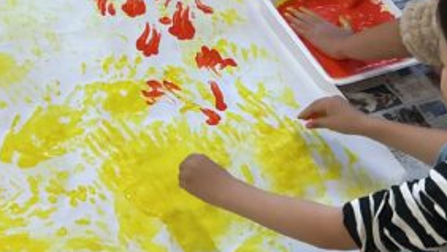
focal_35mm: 86
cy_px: -40
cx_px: -67
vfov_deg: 13.7
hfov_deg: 23.0
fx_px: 1020
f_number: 1.8
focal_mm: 3
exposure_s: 1/100
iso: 32
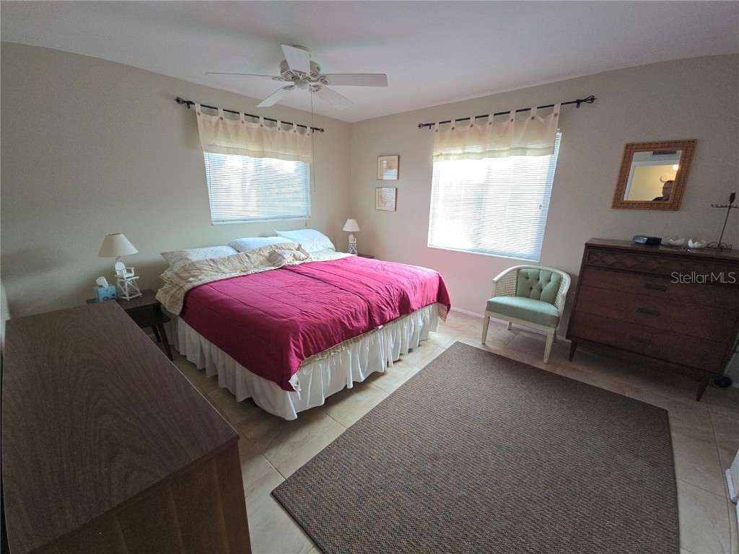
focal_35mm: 13
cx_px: 370
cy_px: 277
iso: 64
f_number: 2.2
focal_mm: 2.2
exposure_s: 1/60
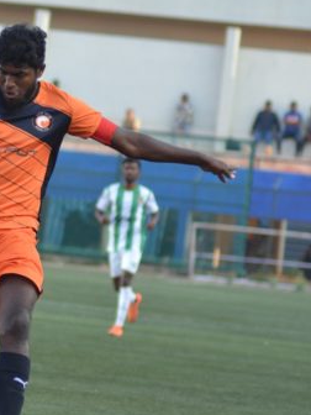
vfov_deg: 4.8
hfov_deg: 3.6
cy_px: 224
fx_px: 4937
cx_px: -122
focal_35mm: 412
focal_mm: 125
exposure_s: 1/640
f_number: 4.2
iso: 640
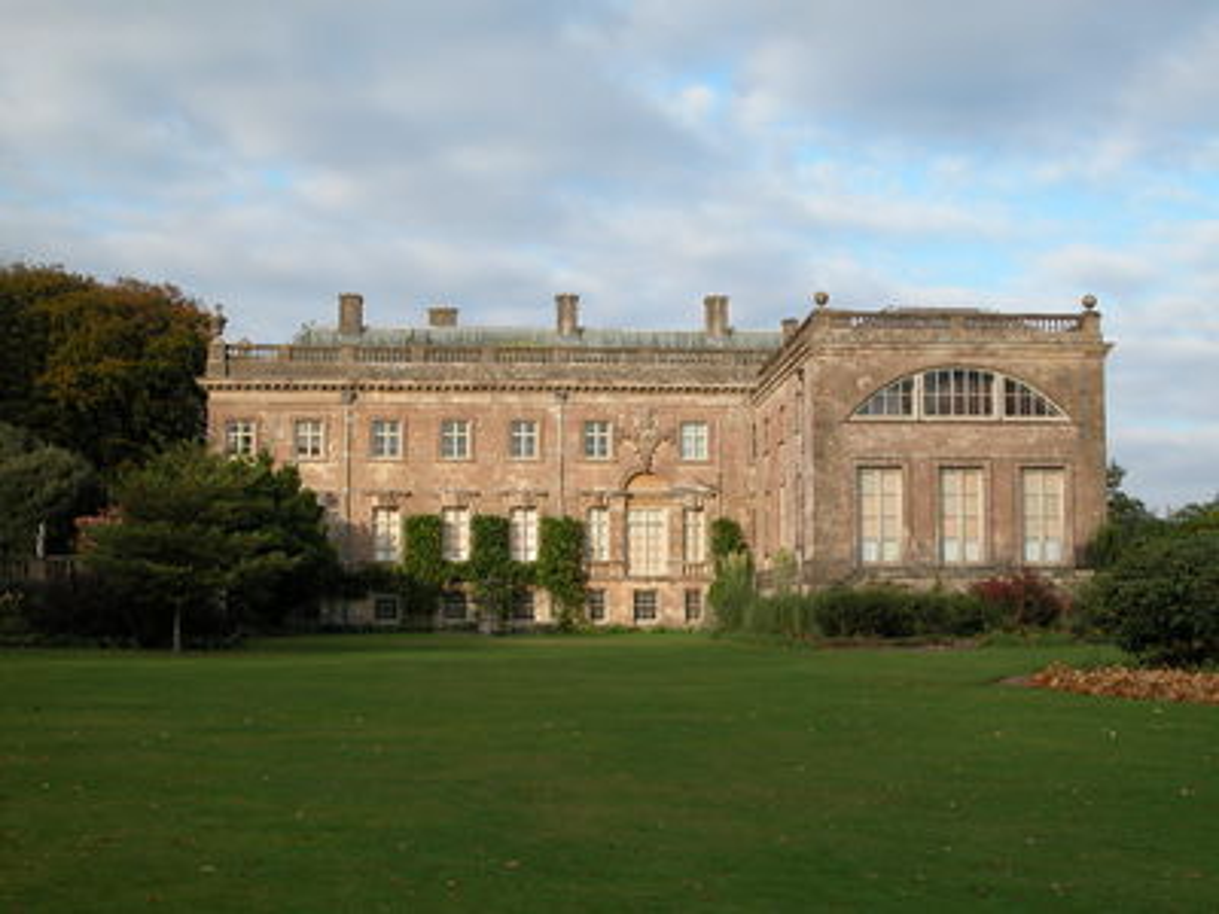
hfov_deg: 35.5
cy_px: 457
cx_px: 610
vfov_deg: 27.0
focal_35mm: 54
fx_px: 1902
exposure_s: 1/236
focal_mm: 13.7
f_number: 5.5
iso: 100
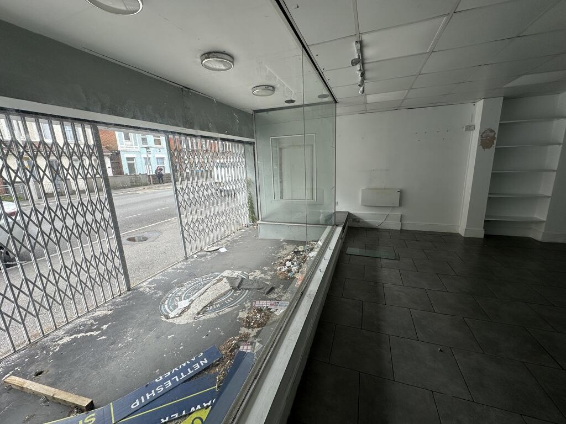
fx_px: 229
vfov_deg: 85.7
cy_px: 212
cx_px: 283
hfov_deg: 102.1
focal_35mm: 14
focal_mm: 2.22
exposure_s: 1/187
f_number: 2.2
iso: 40
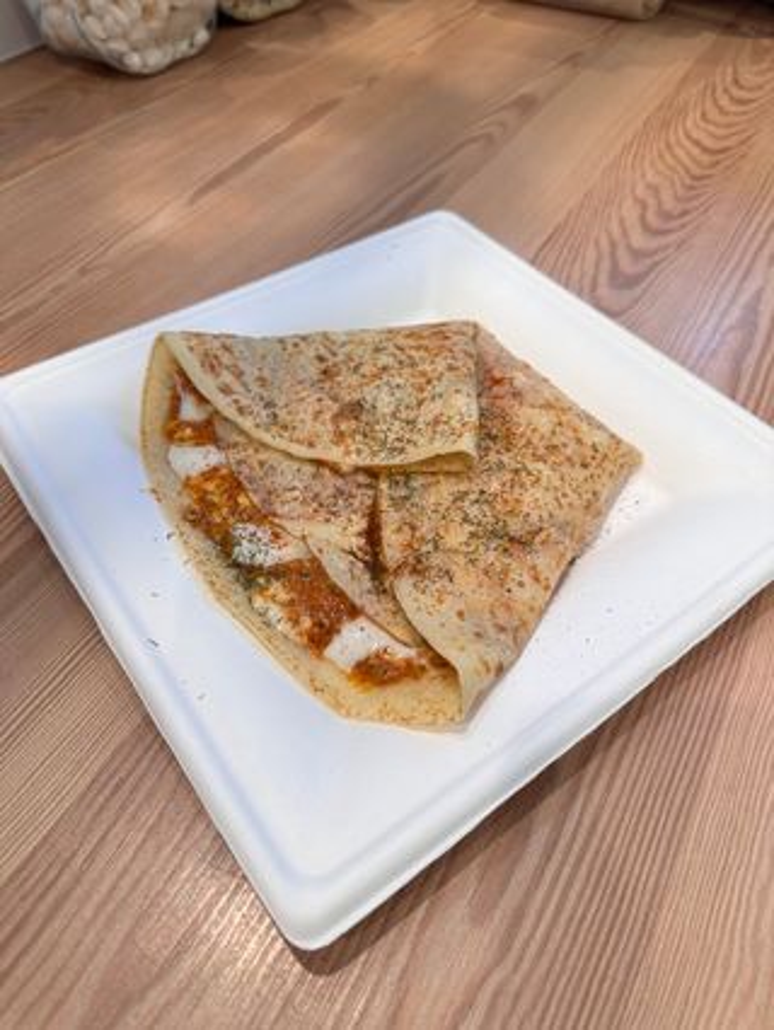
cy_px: 515
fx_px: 715
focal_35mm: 24
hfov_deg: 56.9
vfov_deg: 71.6
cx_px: 387
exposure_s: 1/100
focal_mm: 6.86
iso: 80
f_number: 1.78
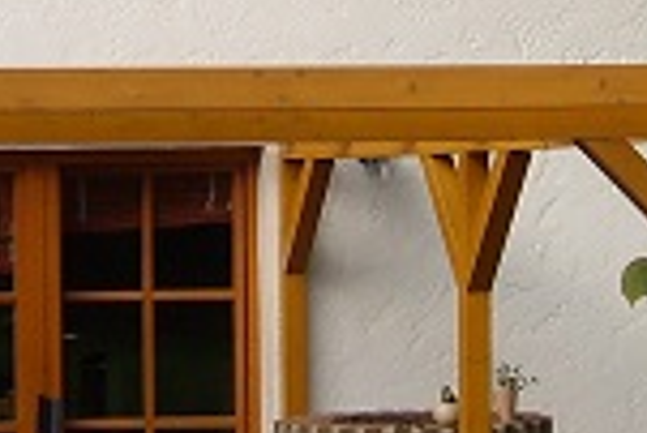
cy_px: -19
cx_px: 184
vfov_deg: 7.7
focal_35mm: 178
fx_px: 3202
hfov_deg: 11.5
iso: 50
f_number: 7.1
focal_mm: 5.8
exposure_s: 1/105
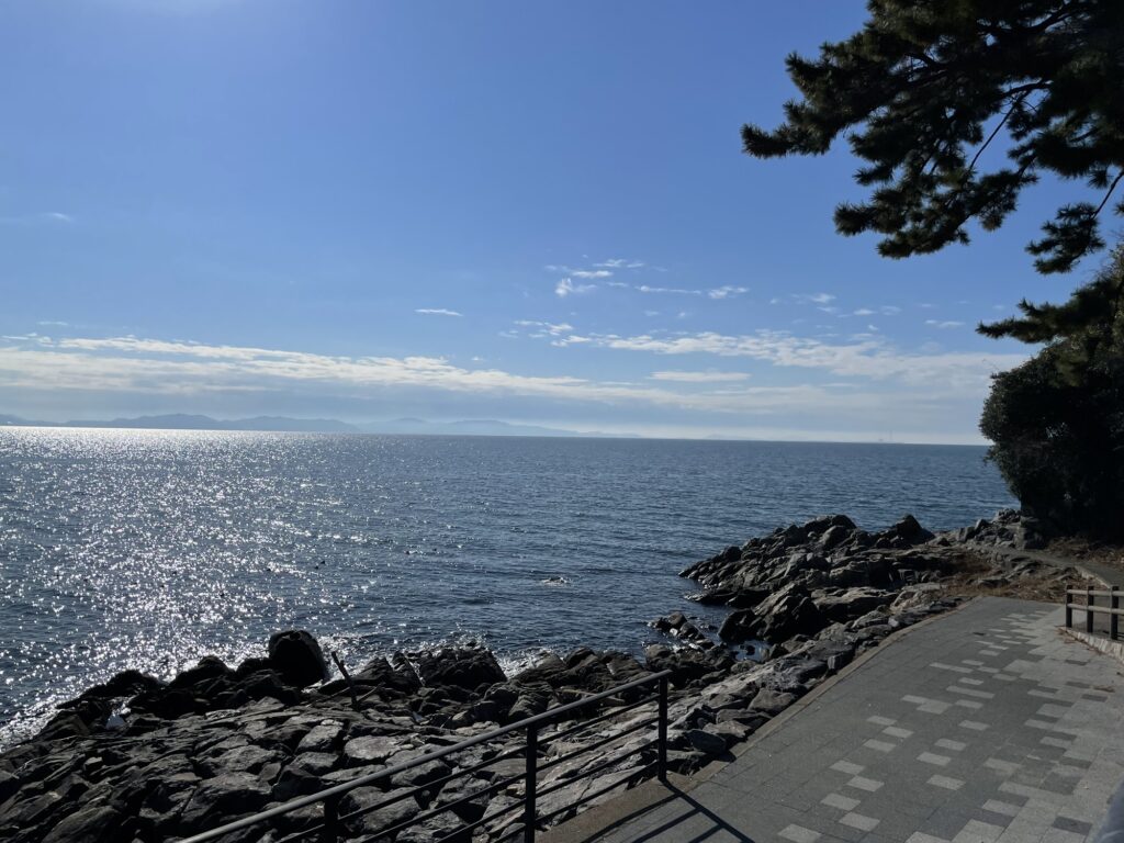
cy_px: 422
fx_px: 844
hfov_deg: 67.3
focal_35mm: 26
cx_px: 562
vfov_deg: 53.1
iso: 32
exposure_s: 1/25000
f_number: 1.6
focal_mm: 4.2
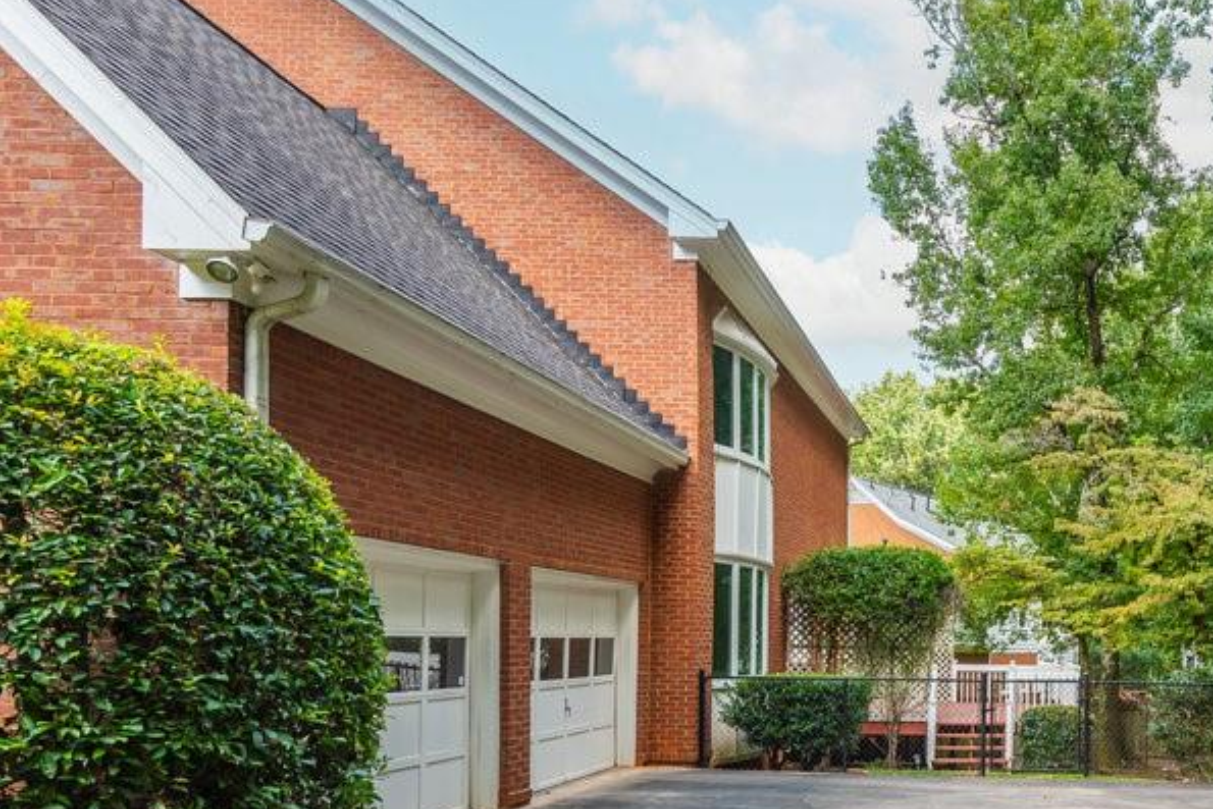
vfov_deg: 40.5
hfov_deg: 54.2
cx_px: 1042
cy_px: 651
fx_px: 1045
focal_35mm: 31
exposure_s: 1/200
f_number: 8
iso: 800
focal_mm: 18
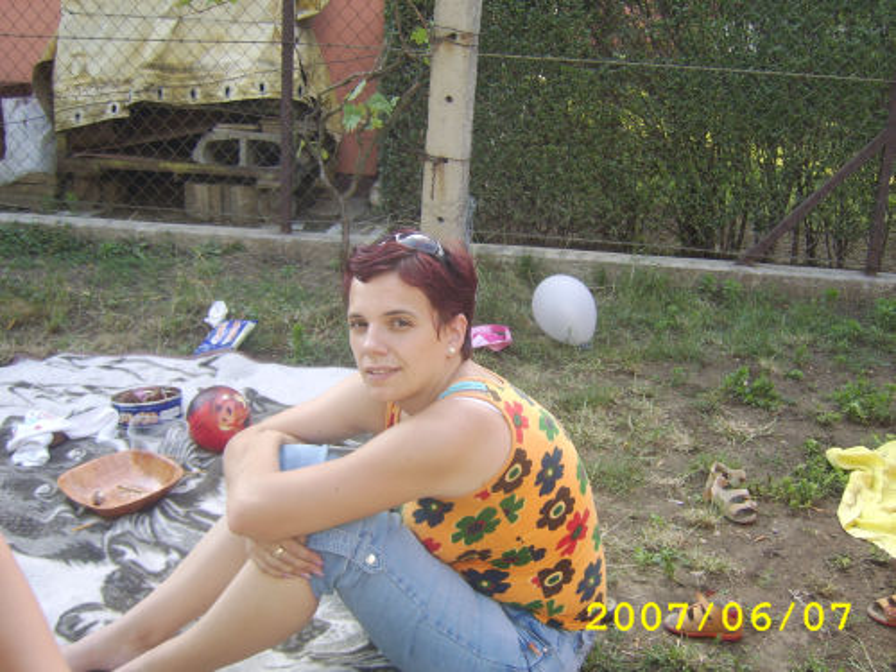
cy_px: 336
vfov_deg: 45.4
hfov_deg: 58.4
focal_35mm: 31
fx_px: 802
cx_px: 448
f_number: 2.7
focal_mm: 8.13
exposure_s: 1/92
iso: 71
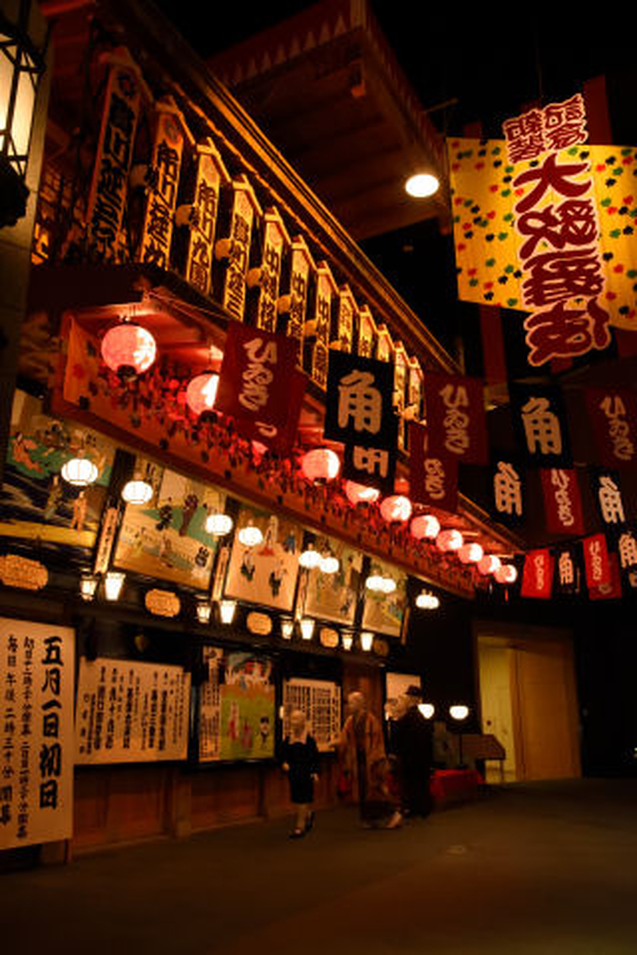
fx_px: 796
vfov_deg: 61.9
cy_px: 478
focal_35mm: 30
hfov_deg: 43.6
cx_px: 318
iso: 4500
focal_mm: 30
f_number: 11
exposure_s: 1/8
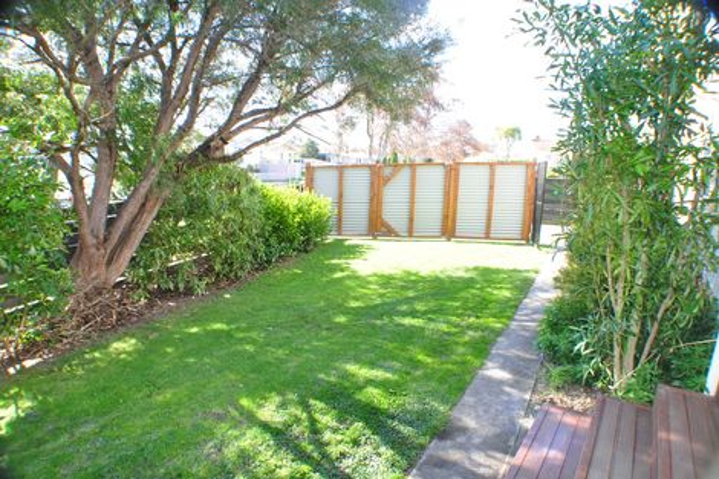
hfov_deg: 67.4
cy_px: 240
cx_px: 360
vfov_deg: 47.9
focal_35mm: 27
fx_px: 539
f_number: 6.3
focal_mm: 18
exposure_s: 1/200
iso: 1000
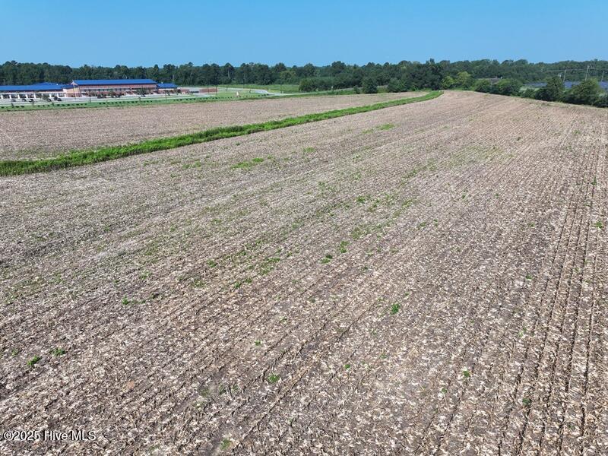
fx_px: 422
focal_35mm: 24
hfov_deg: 71.6
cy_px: 228
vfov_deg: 56.8
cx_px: 304
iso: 100
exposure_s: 1/1000
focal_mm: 12.29
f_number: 3.5
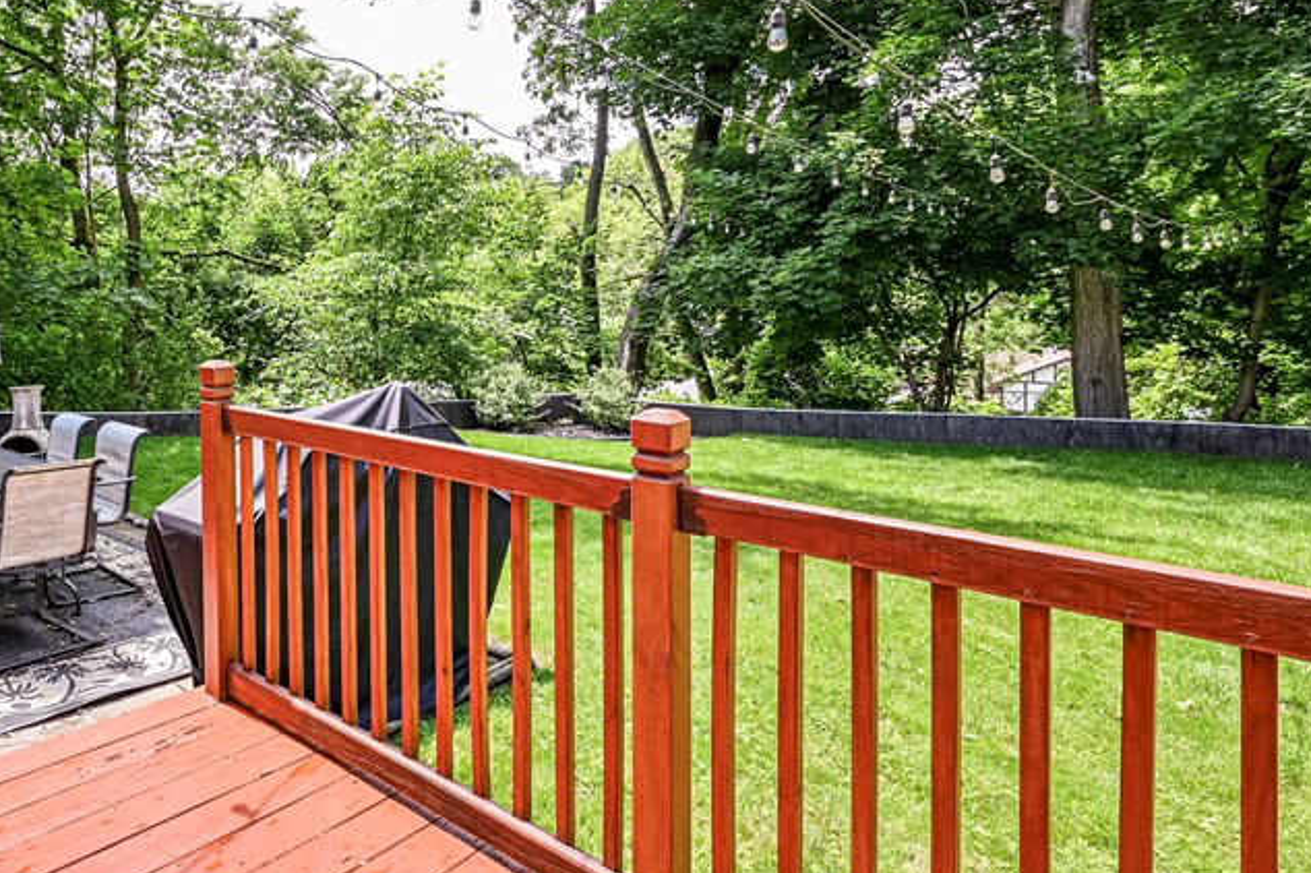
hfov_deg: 68.0
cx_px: 295
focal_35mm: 24
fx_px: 874
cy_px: 307
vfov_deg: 52.3
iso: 160
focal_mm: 14
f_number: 8
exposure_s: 1/80
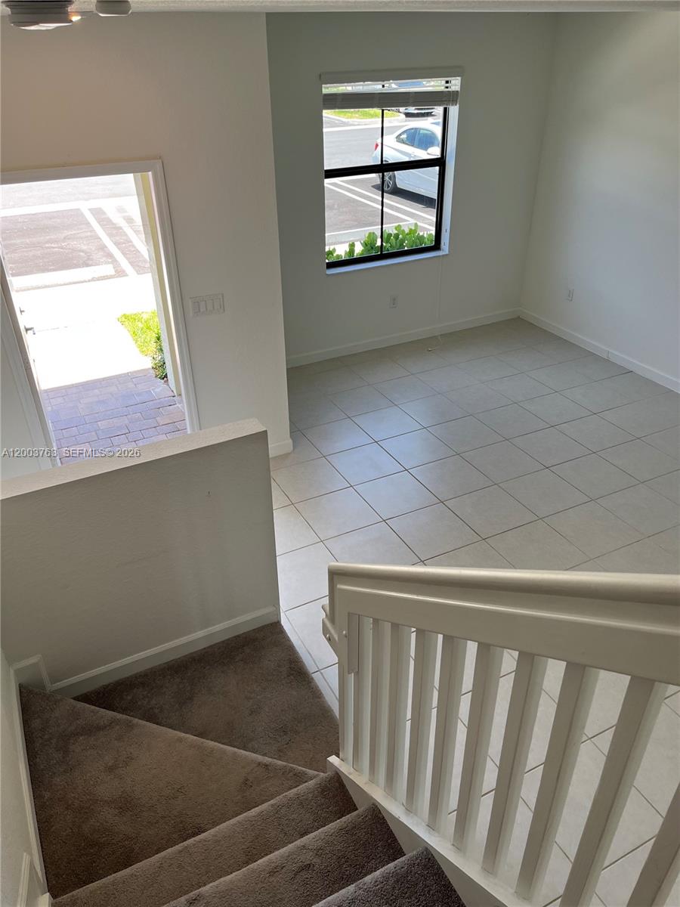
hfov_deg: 53.1
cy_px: 454
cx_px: 340
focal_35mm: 26
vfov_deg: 67.3
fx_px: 681
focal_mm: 5.1
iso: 50
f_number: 1.6
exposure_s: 1/164
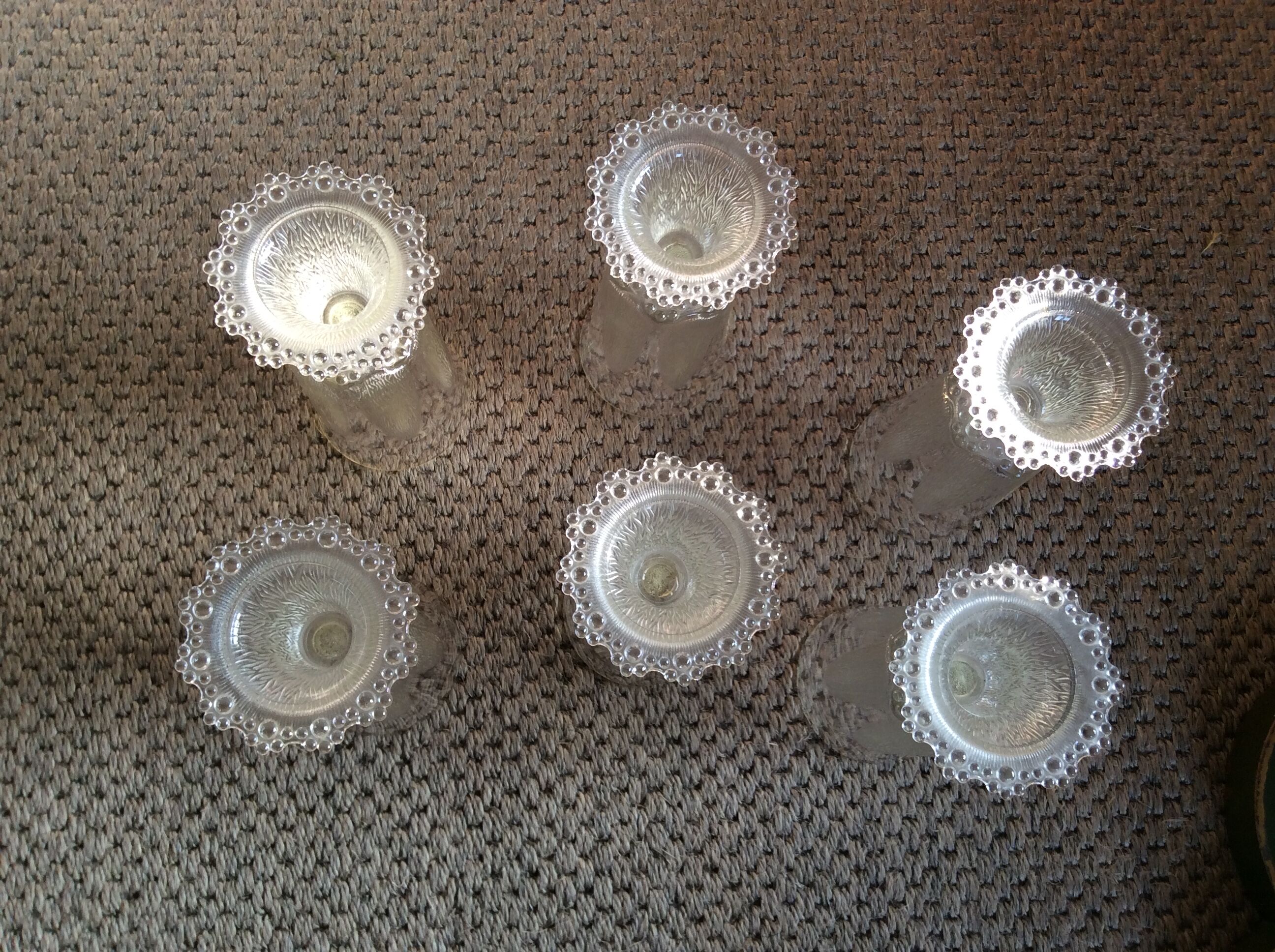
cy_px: 476
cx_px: 638
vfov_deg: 44.1
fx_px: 1177
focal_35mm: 32
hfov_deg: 56.9
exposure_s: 1/33
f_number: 2.4
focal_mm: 3.3
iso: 40
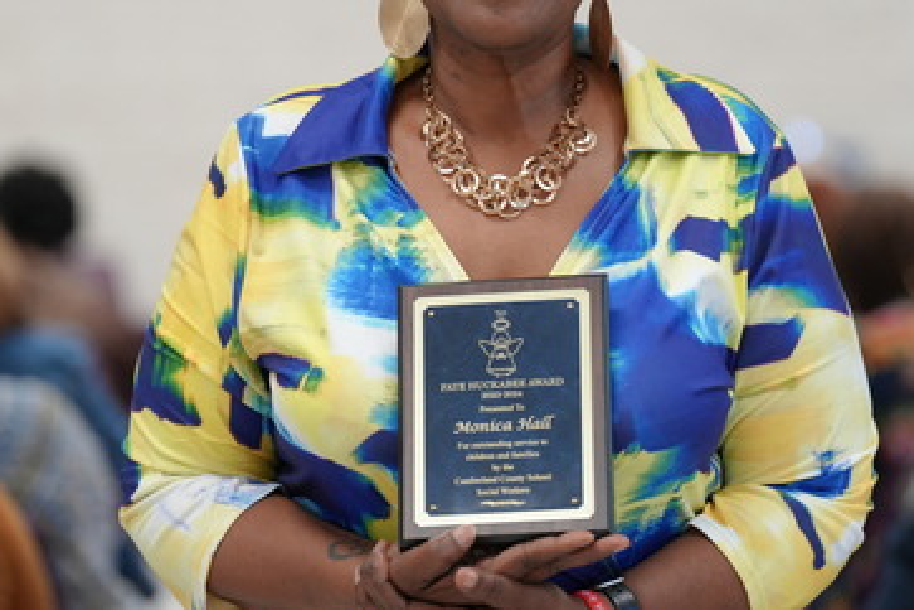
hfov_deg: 9.9
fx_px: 5255
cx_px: 536
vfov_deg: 6.6
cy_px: 156
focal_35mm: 207
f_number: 2.8
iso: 2500
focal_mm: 132
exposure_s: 1/500
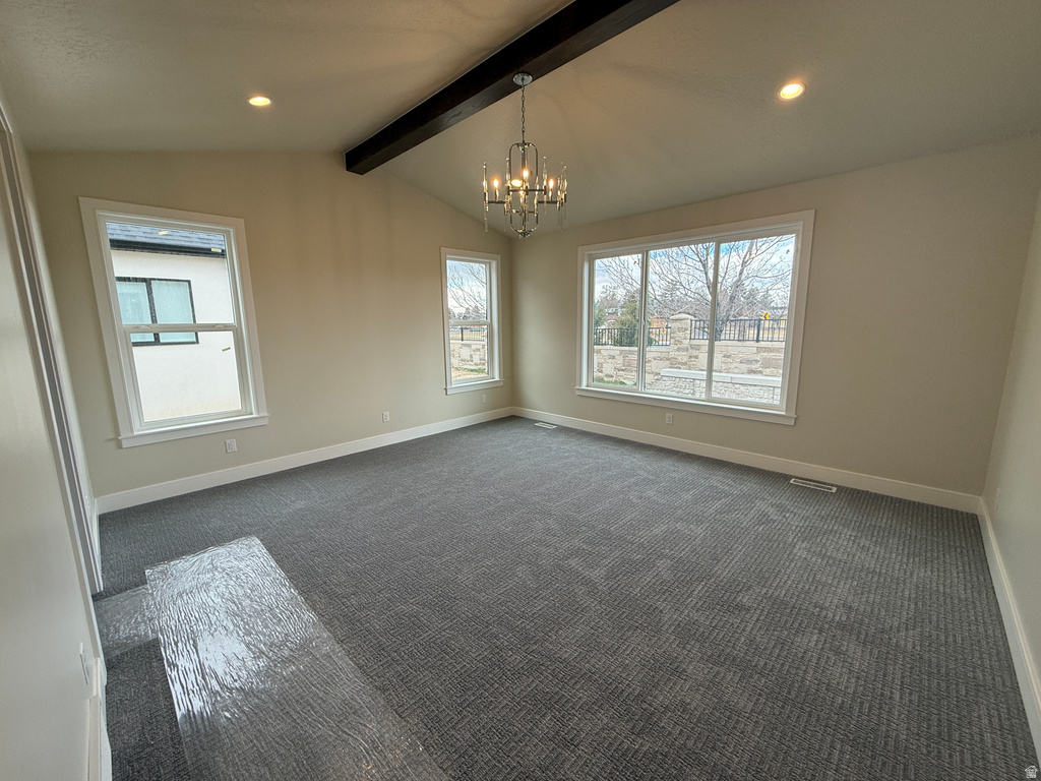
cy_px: 390
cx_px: 520
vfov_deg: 85.7
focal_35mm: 14
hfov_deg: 102.1
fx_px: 421
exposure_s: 1/120
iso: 64
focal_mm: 2.22
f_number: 2.2
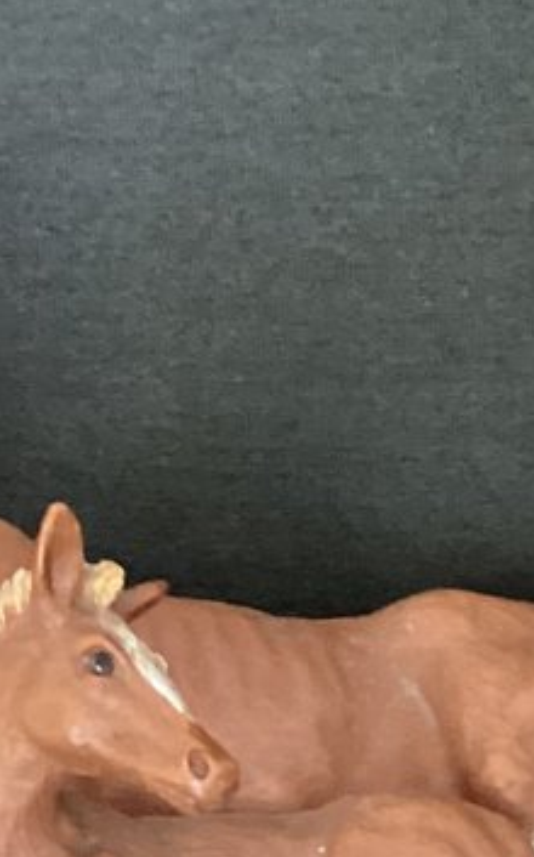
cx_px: 746
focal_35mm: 141
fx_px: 3290
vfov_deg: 14.1
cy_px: 1171
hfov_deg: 9.1
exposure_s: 1/40
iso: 400
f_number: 2.4
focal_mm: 3.3
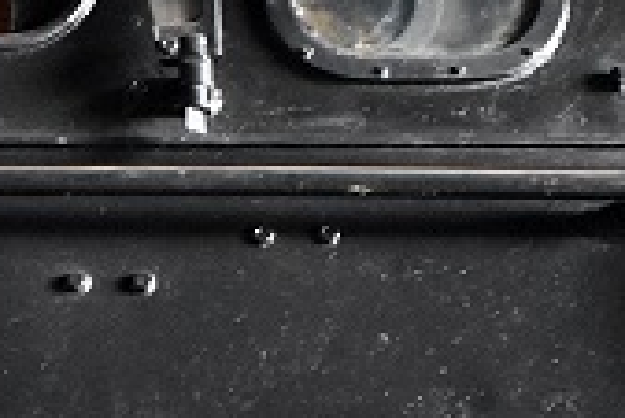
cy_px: 505
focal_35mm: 133
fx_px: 2311
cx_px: 194
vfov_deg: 10.2
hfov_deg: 15.4
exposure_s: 1/6
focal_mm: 34
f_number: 7.1
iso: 5000
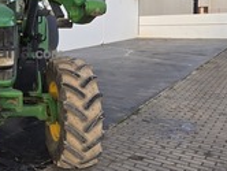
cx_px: -39
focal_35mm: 43
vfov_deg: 33.2
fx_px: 282
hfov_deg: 35.4
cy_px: 51
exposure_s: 1/329
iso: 40
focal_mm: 2.2
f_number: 1.9
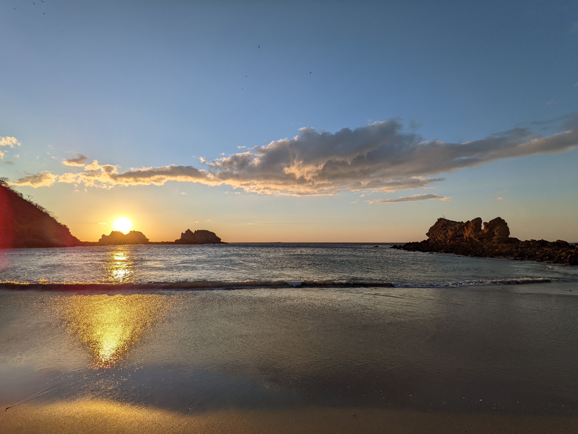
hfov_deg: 94.5
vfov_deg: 78.1
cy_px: 217
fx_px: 267
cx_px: 289
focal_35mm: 16
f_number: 2.2
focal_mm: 2.22
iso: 33
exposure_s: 1/2370
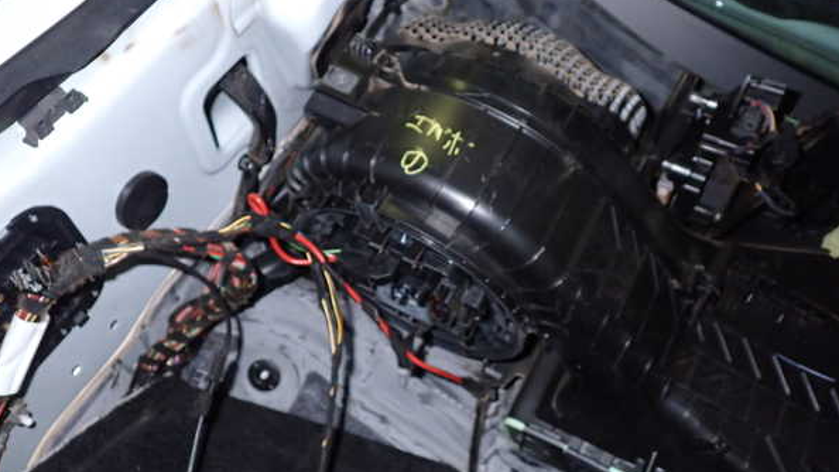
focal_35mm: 33
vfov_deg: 35.6
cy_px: 243
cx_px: 417
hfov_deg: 59.5
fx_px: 734
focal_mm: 5.4
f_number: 6.3
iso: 640
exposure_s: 1/30
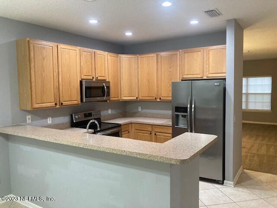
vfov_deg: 49.7
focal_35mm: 28
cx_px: 138
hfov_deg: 63.4
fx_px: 224
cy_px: 104
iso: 200
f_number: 1.8
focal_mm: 3.99
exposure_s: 1/60
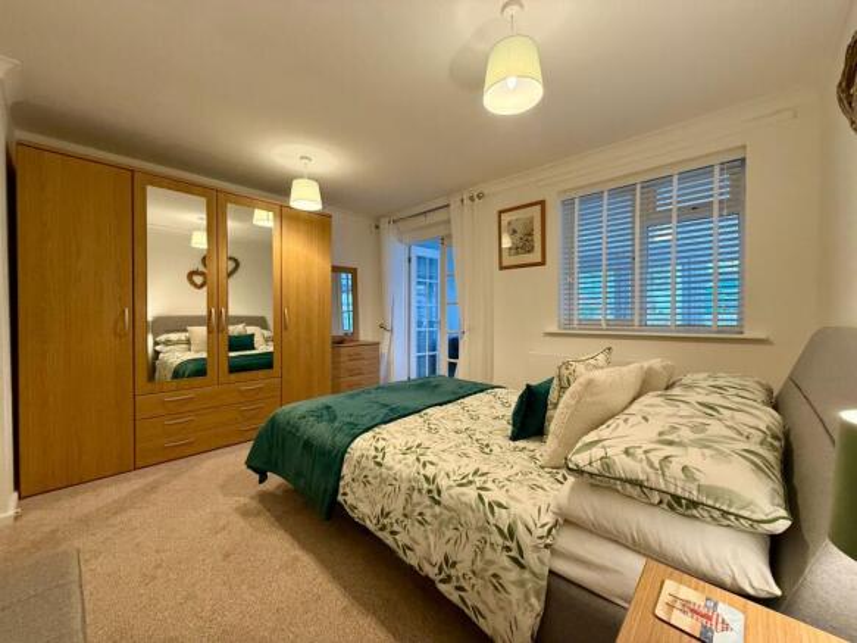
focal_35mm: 14
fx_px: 347
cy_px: 322
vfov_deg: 85.7
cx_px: 428
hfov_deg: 102.1
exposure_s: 1/50
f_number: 2.2
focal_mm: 2.22
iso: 400
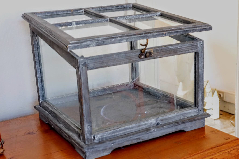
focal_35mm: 53
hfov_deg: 37.5
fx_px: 352
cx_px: 120
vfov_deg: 25.5
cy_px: 80
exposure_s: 1/17
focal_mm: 35
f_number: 9
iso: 1600
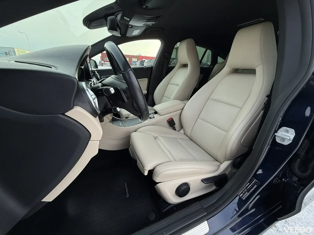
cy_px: 118
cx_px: 157
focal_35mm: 14
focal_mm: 2.22
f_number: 2.2
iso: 50
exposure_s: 1/132
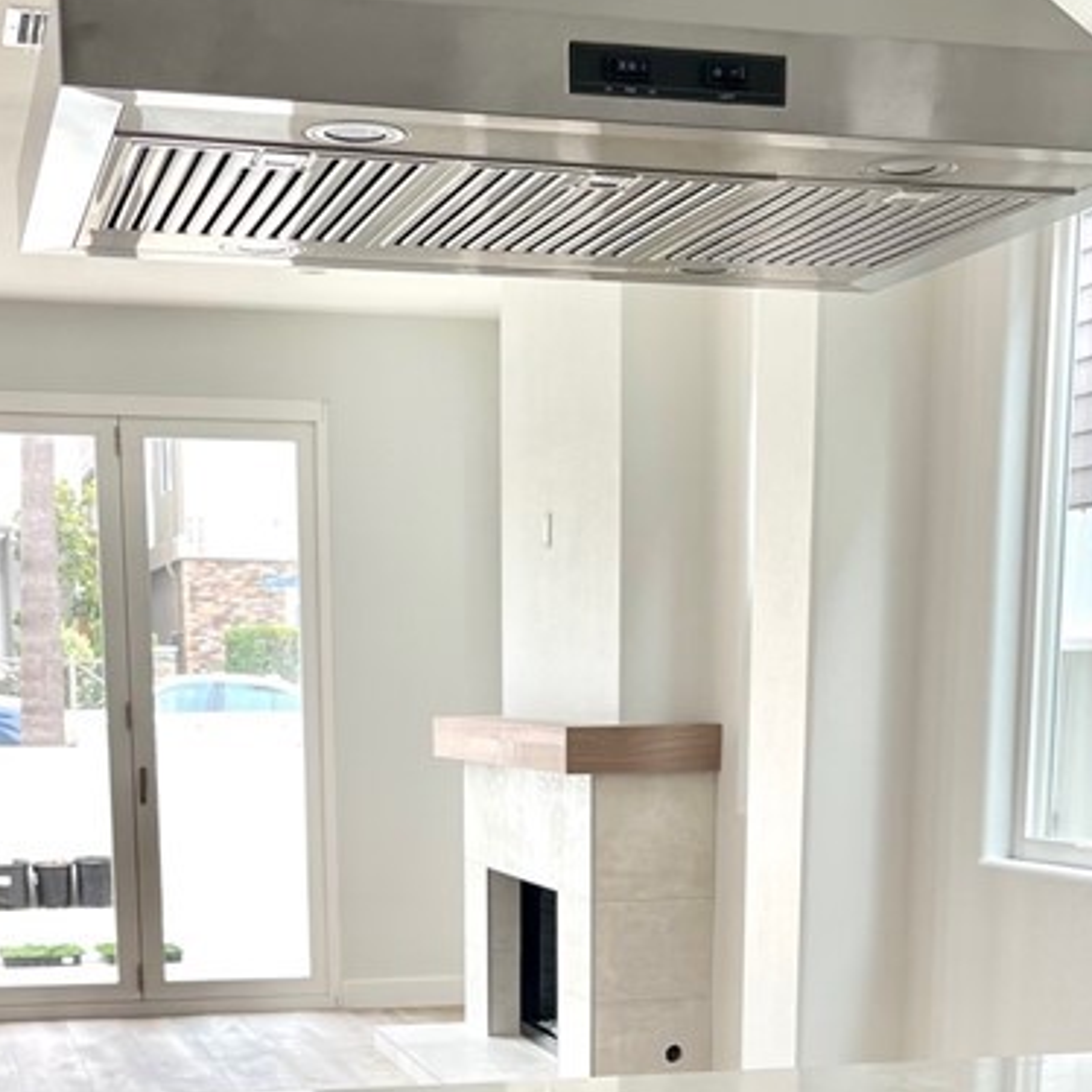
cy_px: 1121
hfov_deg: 27.3
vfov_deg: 25.8
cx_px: 581
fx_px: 2248
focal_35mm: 63
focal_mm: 5.1
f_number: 1.6
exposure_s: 1/155
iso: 40
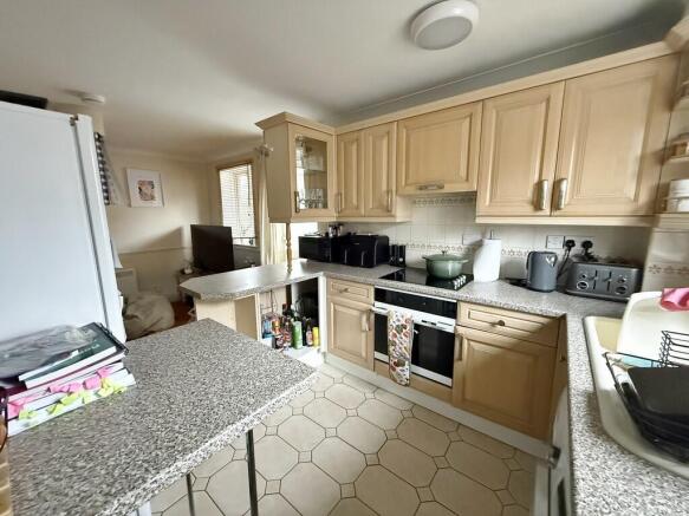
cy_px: 258
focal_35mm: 14
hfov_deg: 102.1
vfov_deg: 85.7
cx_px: 344
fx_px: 279
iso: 1250
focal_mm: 2.22
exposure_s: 1/60
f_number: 2.2
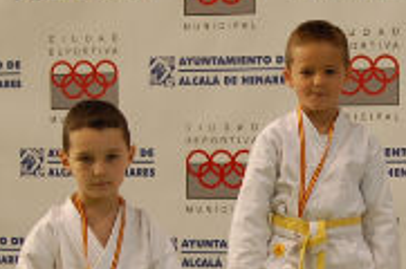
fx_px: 1903
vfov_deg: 8.0
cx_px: 419
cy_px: 305
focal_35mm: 169
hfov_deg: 12.0
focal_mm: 34
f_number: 3.8
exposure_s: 1/60
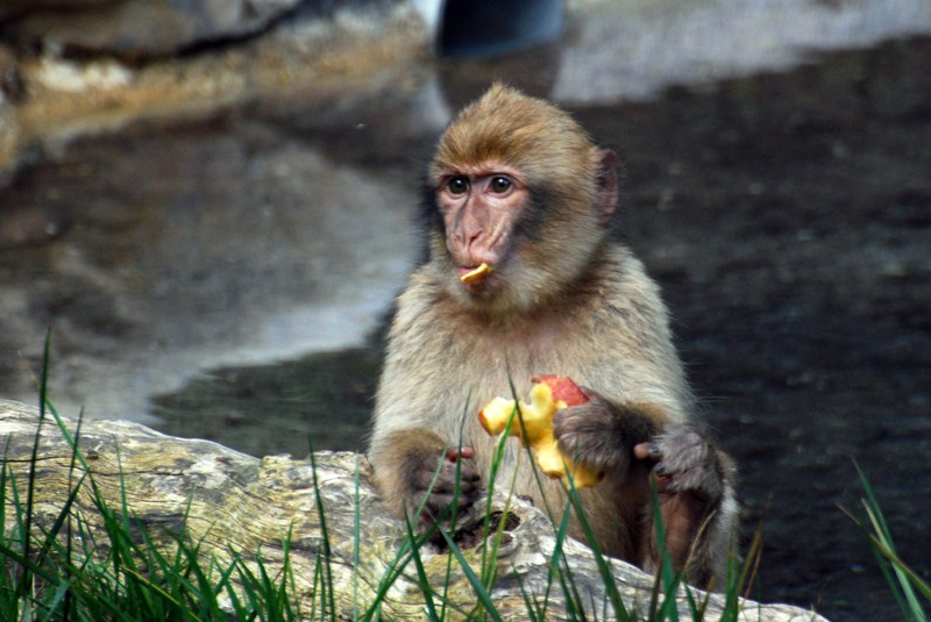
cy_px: 247
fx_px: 14909
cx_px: 476
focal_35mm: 576
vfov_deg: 2.4
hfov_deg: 3.6
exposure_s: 1/320
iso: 400
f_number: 5.6
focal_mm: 300
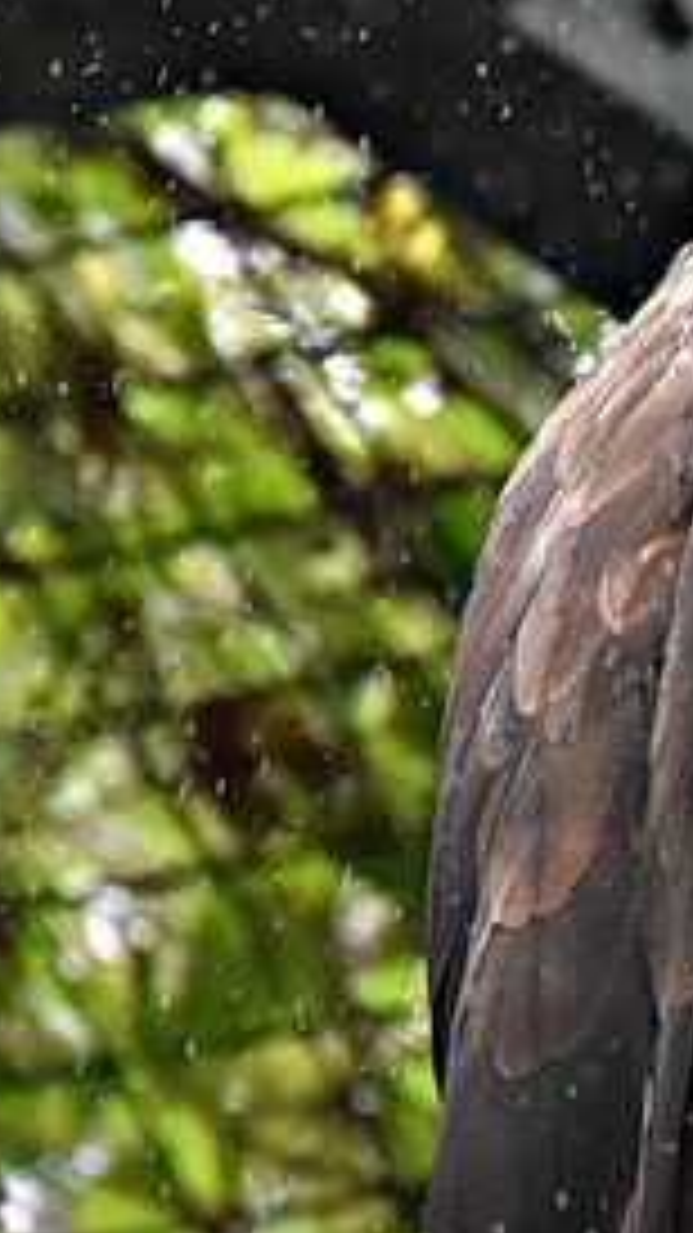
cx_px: 864
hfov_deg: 1.5
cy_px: 767
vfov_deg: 2.6
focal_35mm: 821
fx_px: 26837
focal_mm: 140
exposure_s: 1/500
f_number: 5.6
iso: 4500
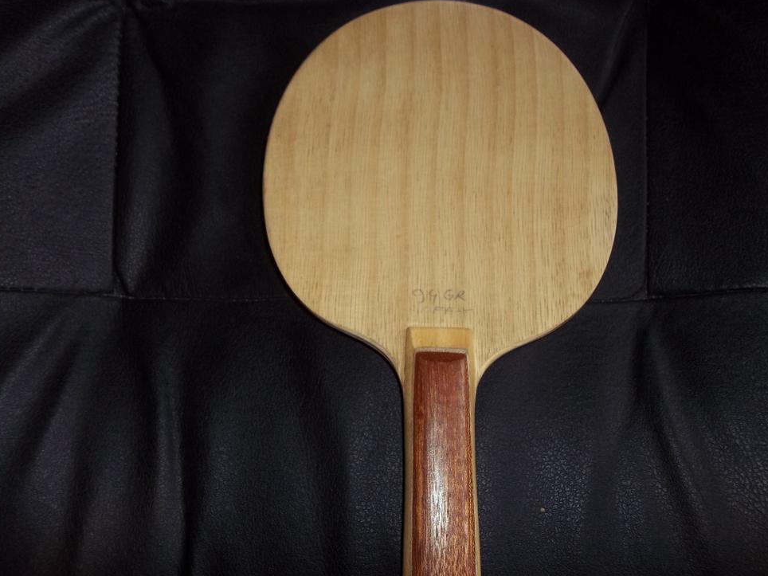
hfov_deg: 54.0
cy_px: 297
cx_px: 376
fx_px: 754
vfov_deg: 41.8
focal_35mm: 34
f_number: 2.9
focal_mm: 5.7
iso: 80
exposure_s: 1/30
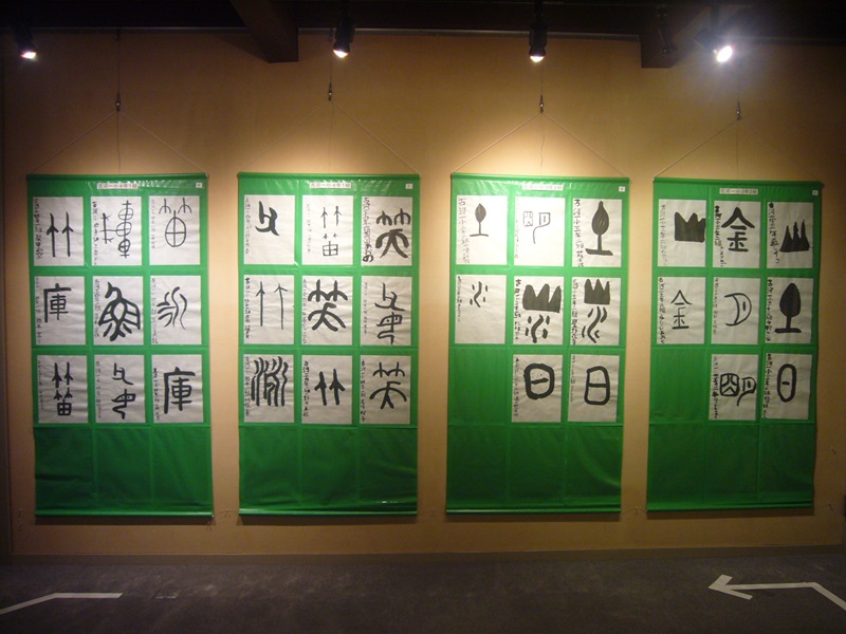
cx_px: 423
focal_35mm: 28
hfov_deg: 63.4
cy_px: 317
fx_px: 684
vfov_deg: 49.7
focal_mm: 4.6
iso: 160
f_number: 2.8
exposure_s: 1/15
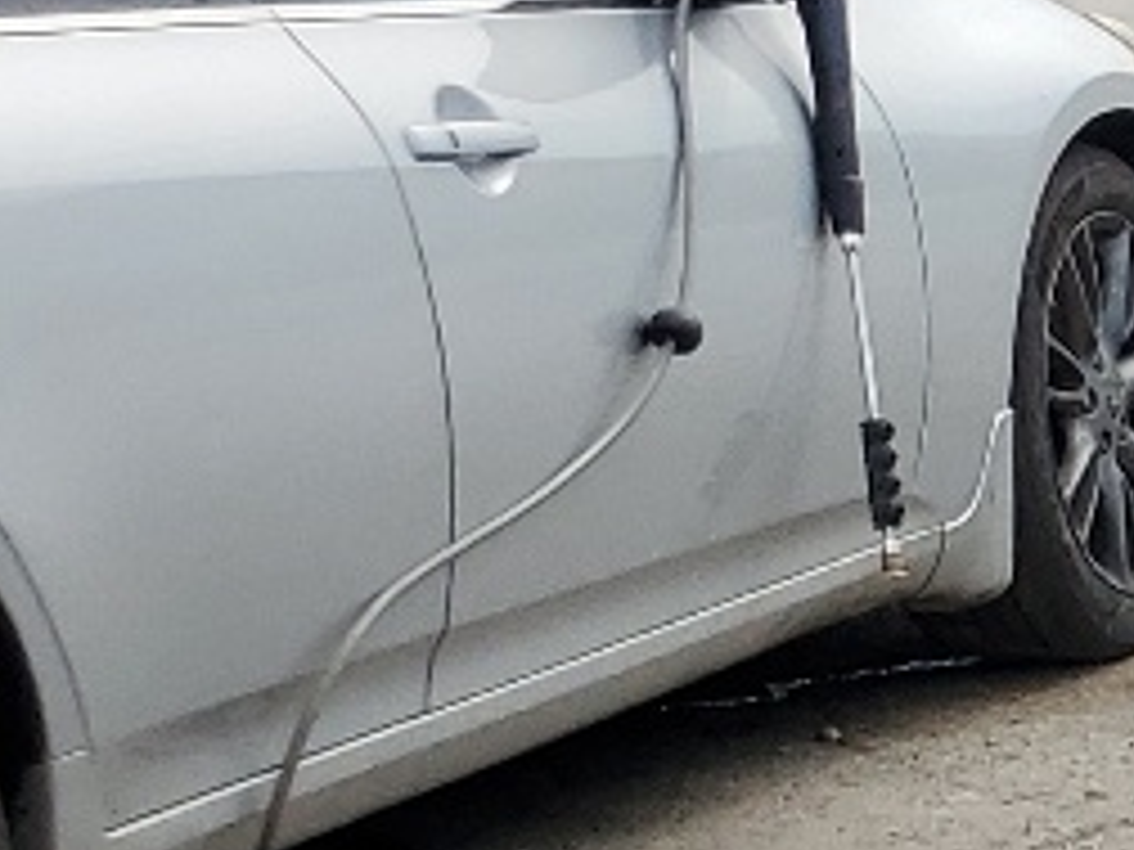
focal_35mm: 165
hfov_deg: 9.3
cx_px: 3524
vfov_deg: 8.9
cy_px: 989
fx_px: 5405
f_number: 1.5
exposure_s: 1/2500
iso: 50
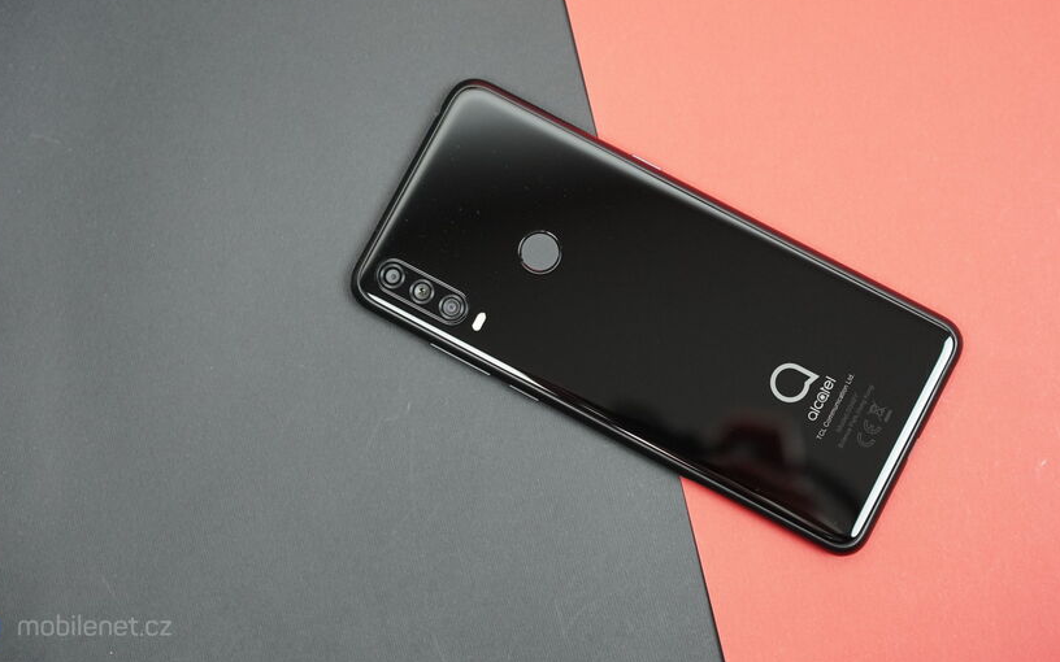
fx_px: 1907
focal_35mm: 66
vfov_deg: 19.7
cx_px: 564
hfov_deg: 31.1
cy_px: 251
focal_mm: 55
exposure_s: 1/320
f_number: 4
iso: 3200
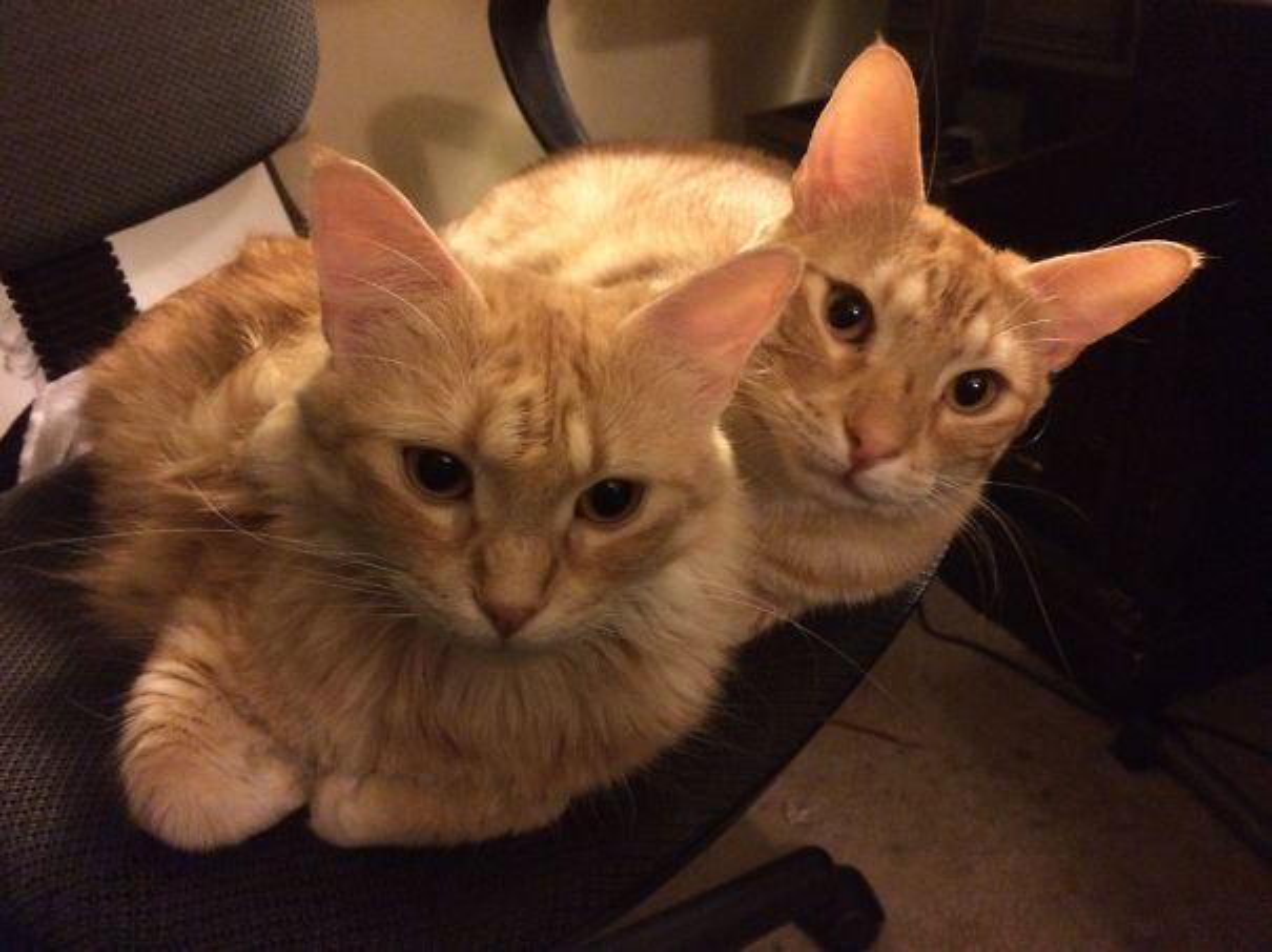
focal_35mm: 29
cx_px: 636
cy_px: 476
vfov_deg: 48.2
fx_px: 1065
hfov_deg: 61.7
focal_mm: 4.15
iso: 500
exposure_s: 1/15
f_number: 2.2
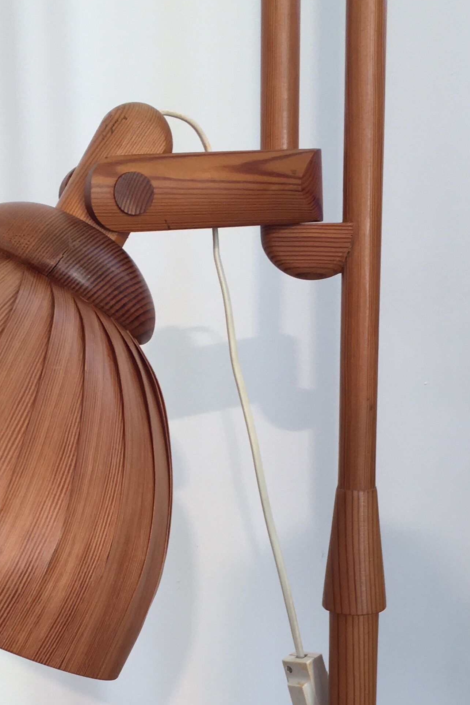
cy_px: 573
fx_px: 1233
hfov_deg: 21.5
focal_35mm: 63
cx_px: 167
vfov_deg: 31.0
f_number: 2.2
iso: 32
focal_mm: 4.15
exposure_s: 1/50
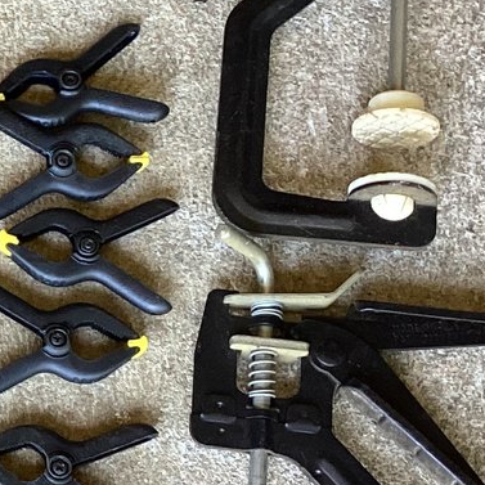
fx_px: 1744
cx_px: -266
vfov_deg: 15.8
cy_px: 285
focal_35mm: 110
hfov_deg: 14.6
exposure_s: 1/60
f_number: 2.4
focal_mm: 3.3
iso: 200
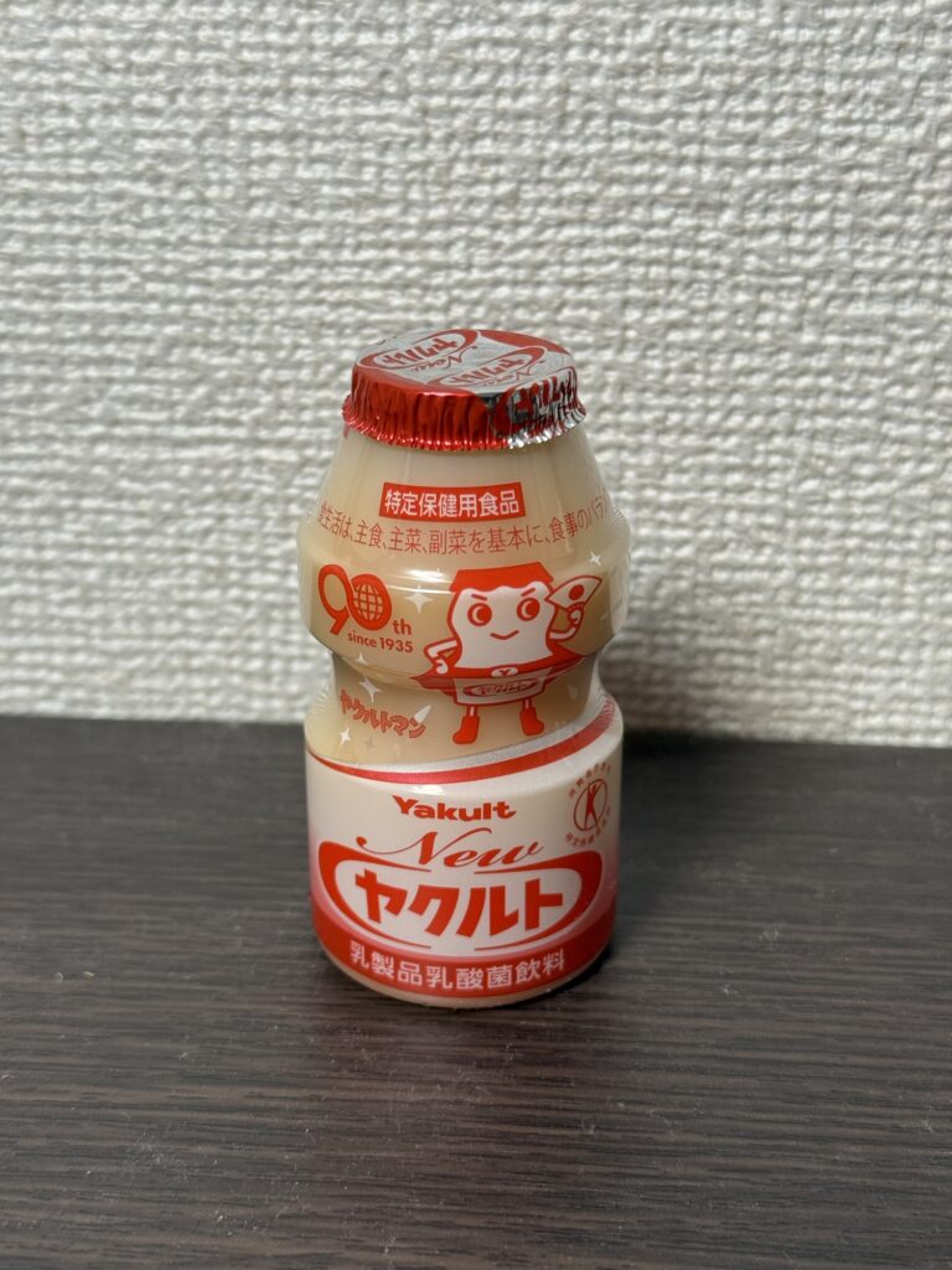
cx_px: 476
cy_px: 635
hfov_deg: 30.3
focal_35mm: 48
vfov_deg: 39.7
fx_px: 1760
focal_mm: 6.76
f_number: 1.78
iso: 64
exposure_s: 1/94
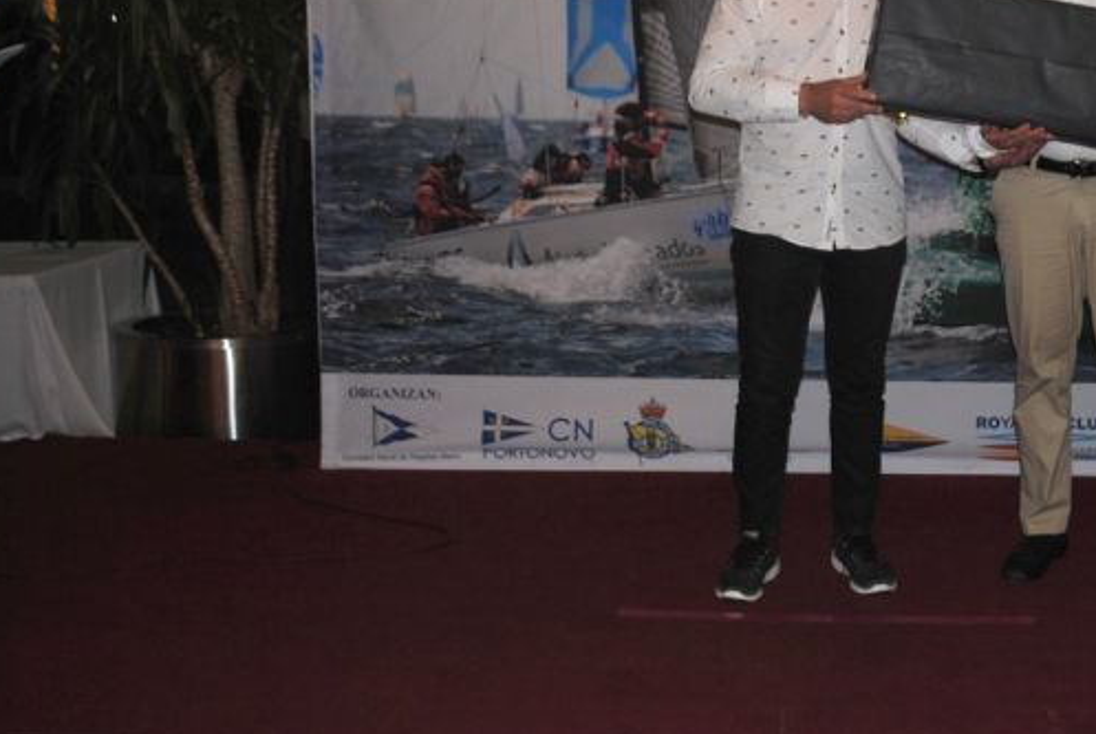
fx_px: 1768
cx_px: 853
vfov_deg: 23.2
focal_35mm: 58
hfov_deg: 33.6
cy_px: 191
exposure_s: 1/60
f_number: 4
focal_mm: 24
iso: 200
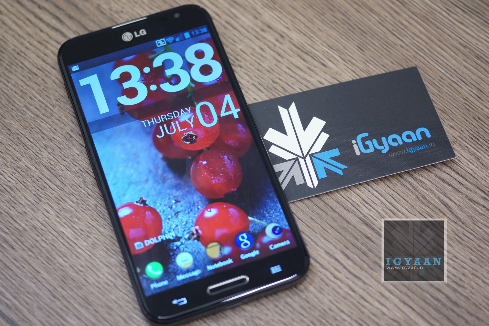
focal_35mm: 75
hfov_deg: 27.0
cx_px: 244
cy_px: 163
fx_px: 1019
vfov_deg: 18.2
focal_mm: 50
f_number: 2.8
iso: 1000
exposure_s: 1/60
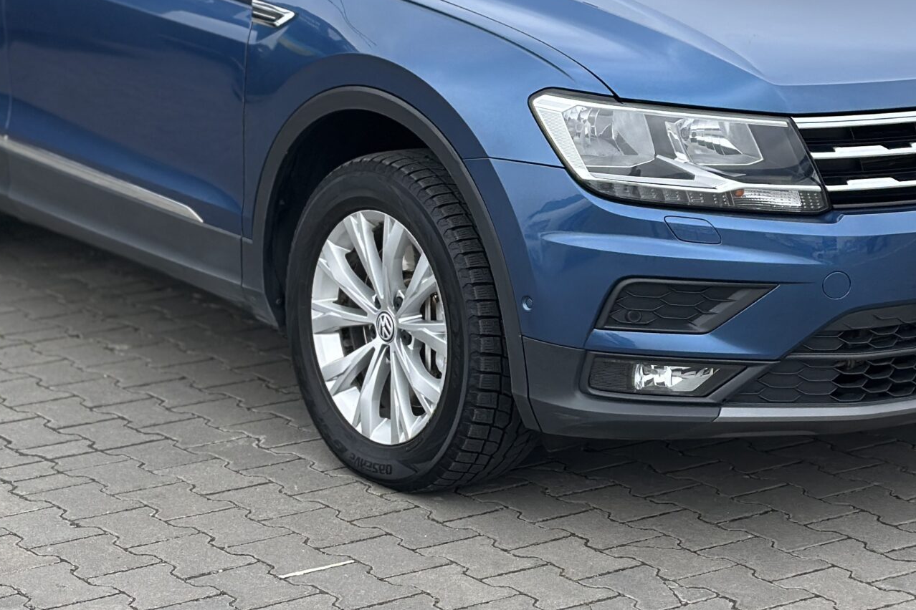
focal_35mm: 100
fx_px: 2544
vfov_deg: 13.7
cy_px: 211
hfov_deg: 20.4
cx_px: 471
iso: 80
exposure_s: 1/1395
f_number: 1.78
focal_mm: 6.86
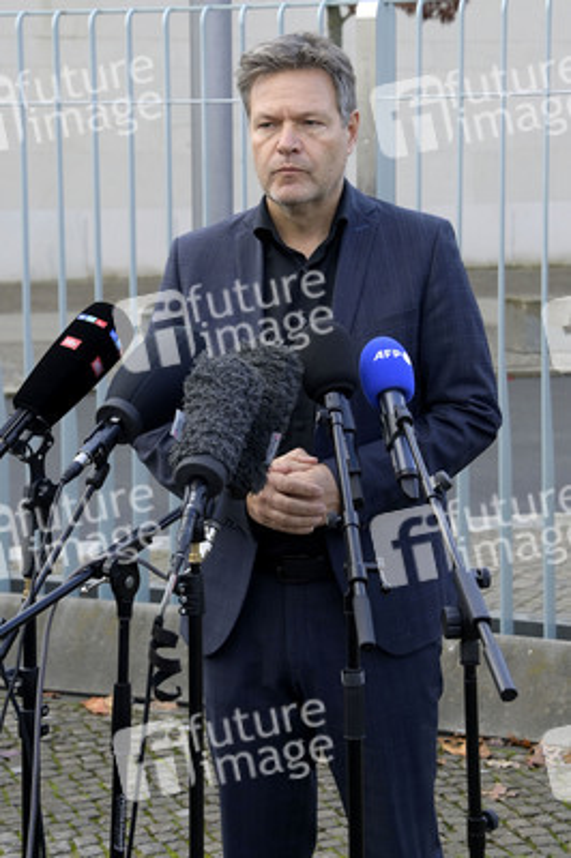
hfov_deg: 19.4
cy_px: 429
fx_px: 1668
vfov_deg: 28.9
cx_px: 286
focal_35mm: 70
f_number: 8
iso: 800
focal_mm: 70
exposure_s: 1/250
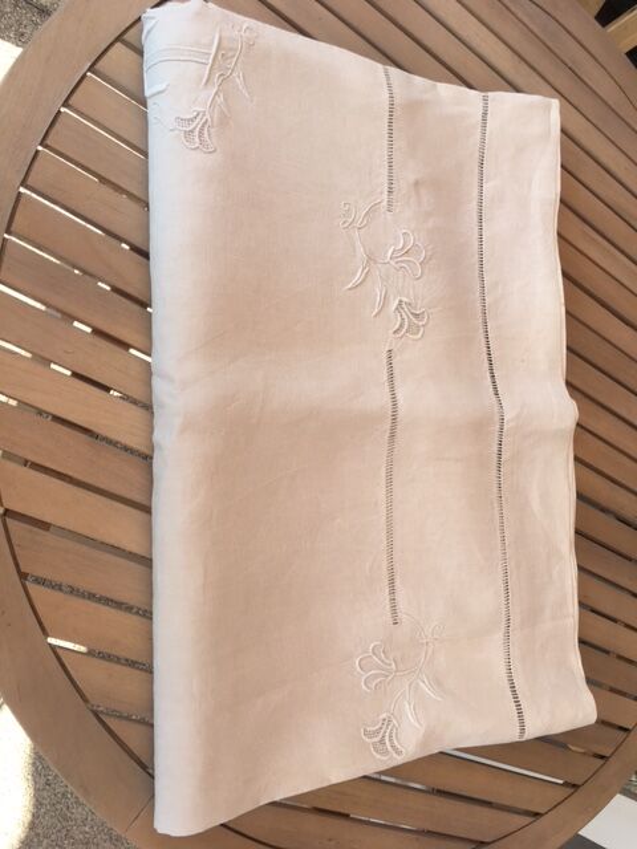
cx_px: 318
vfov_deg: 61.7
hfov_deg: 48.2
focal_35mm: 29
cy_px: 424
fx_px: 712
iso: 25
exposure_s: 1/549
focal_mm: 4.15
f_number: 2.2
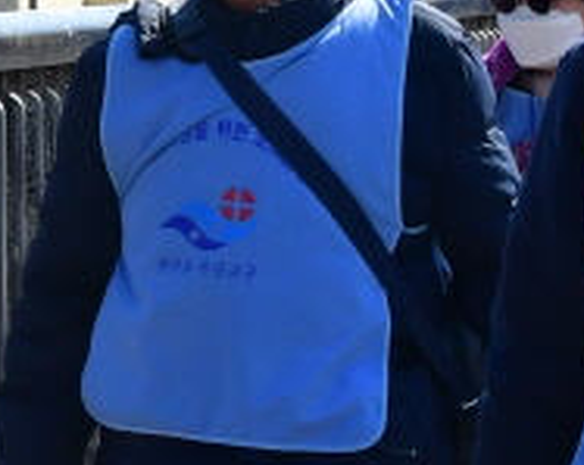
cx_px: 181
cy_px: -128
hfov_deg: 5.8
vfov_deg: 4.6
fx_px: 5798
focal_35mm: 336
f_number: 13
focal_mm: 32
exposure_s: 1/640
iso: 800
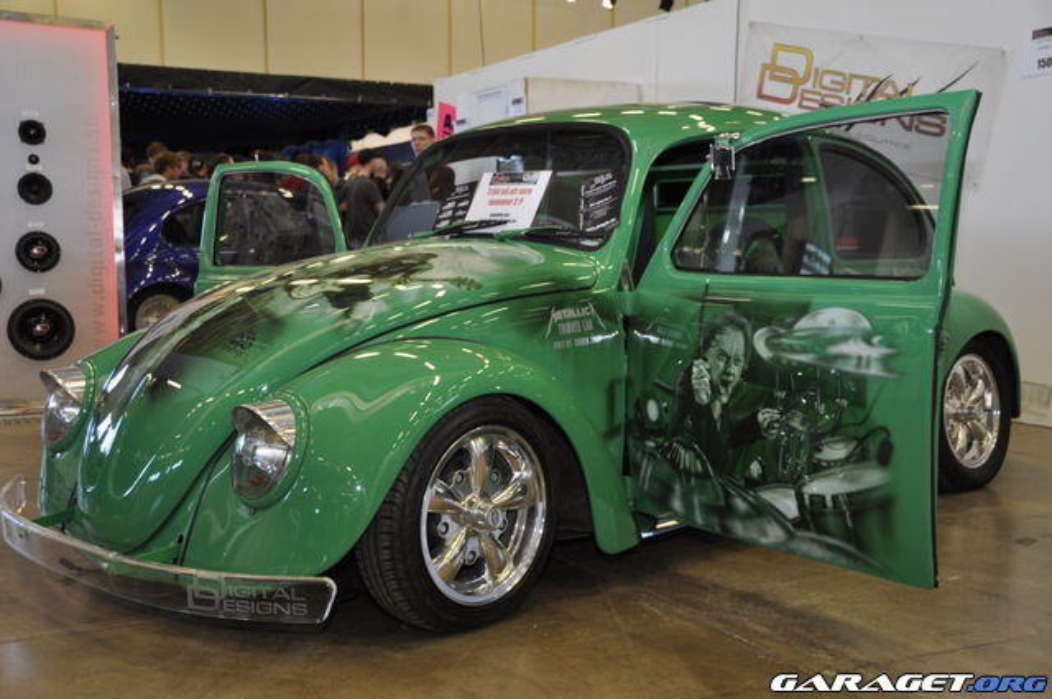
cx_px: 526
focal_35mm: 42
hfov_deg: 46.5
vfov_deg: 31.8
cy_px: 350
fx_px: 1226
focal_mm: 28
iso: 400
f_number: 5
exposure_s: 1/60
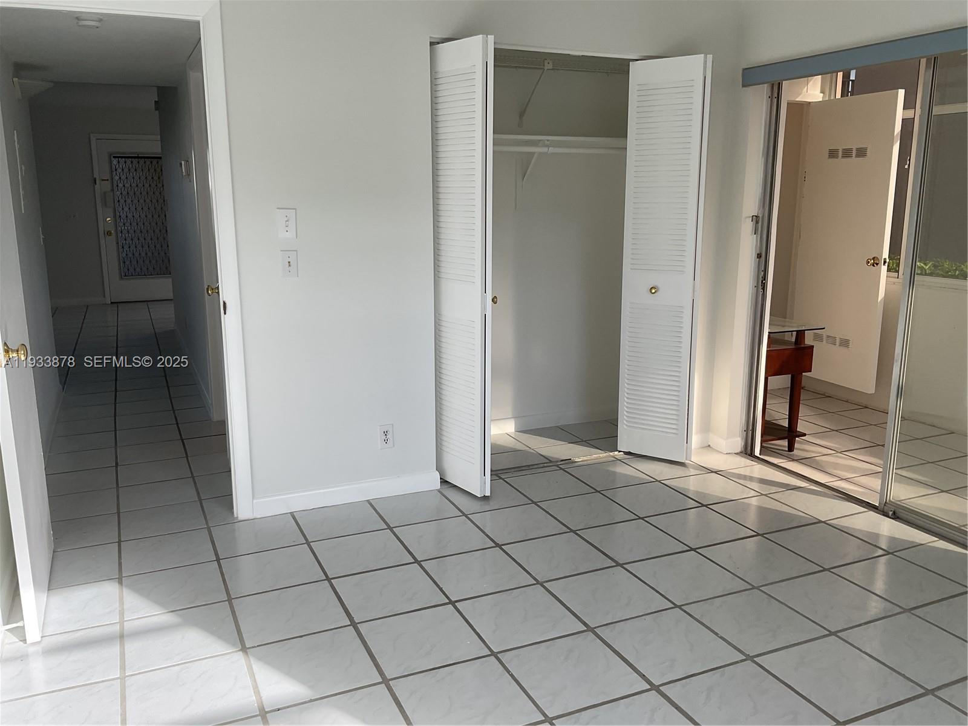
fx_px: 811
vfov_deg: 48.2
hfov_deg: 61.7
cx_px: 484
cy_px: 363
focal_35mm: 29
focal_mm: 3
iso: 16
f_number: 1.8
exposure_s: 1/303
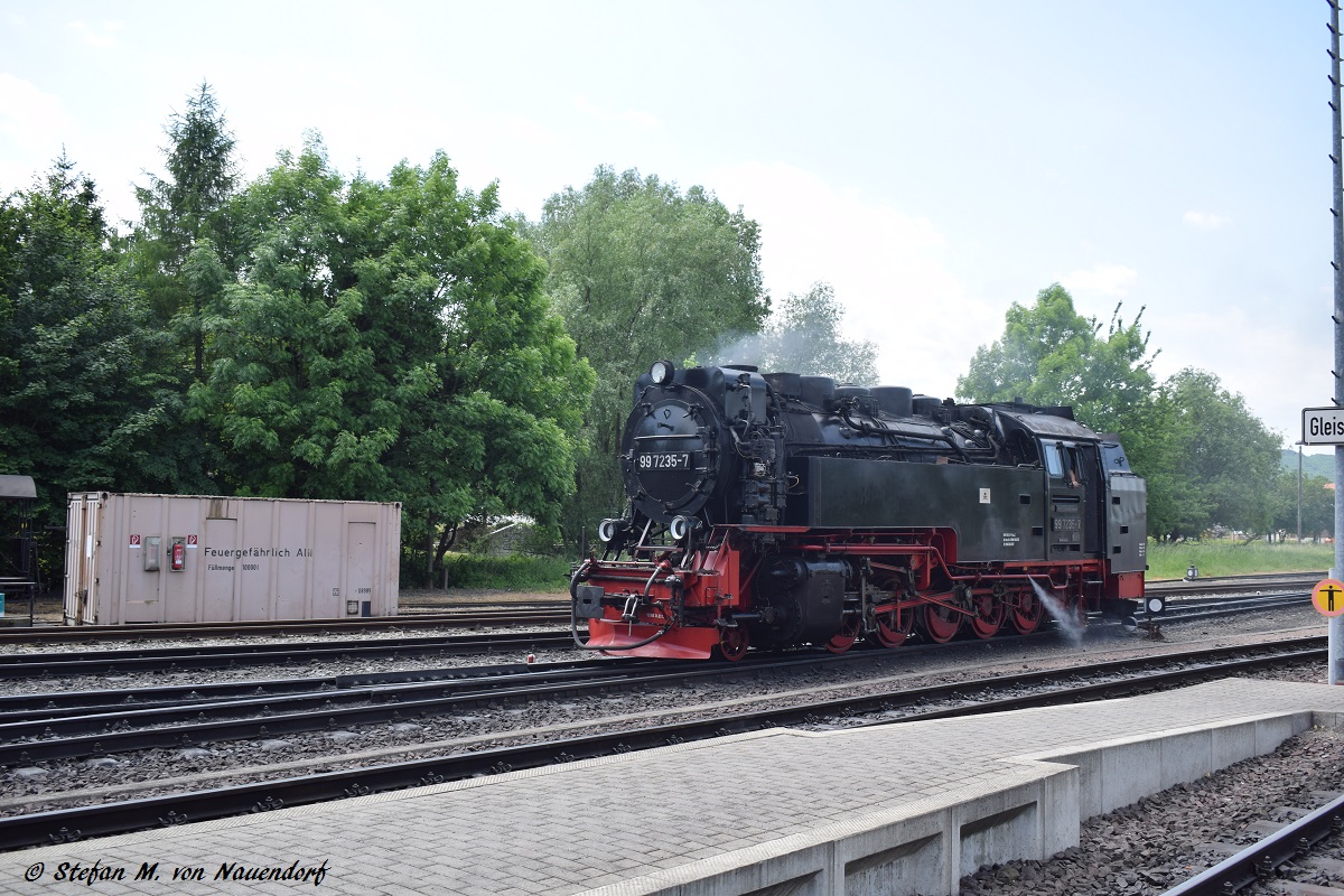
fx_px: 1344
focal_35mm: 36
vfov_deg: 36.9
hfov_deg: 53.1
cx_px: 672
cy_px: 448
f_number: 6.3
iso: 100
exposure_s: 1/250
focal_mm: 24
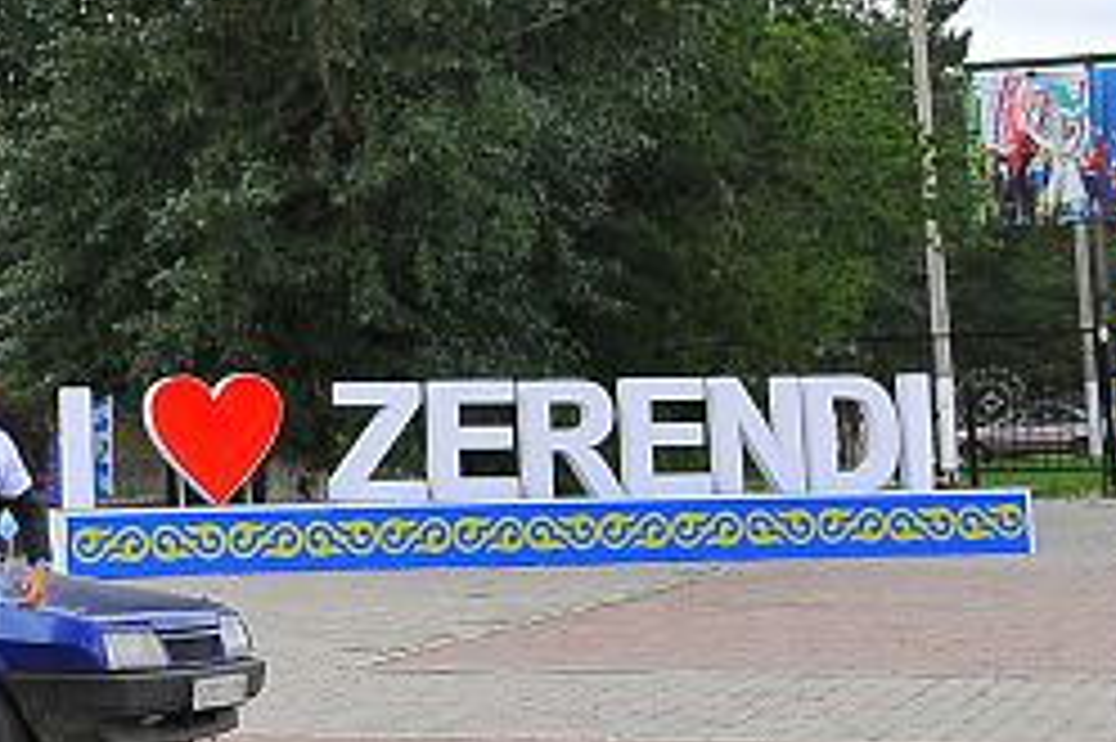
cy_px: 90
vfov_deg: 10.3
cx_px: -747
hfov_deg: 14.1
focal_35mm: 133
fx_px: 4120
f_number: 9
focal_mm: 22
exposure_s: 1/320
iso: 400
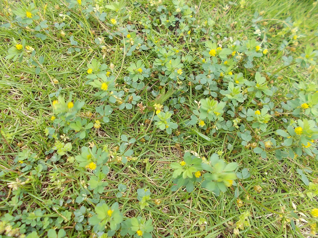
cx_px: 159
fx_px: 239
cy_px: 119
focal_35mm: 26
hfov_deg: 67.3
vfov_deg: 53.1
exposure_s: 1/50
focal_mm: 4.6
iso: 80
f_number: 3.2
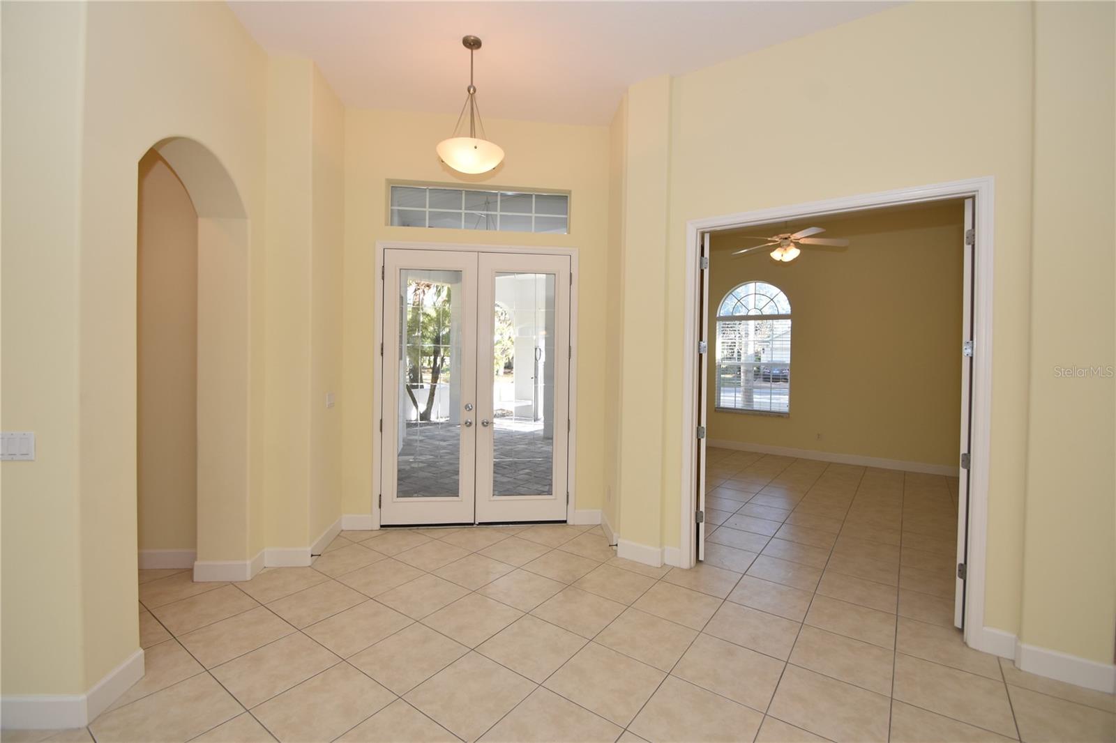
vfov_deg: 77.3
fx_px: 465
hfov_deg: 100.4
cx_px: 558
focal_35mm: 15
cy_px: 372
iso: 200
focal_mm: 10
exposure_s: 1/100
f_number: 5
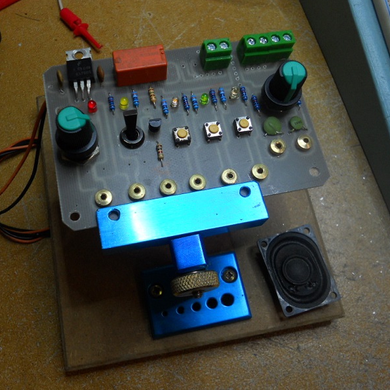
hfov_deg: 43.7
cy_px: 194
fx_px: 484
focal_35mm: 38
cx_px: 165
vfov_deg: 43.9
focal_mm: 5.8
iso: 125
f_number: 3.5
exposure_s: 1/30
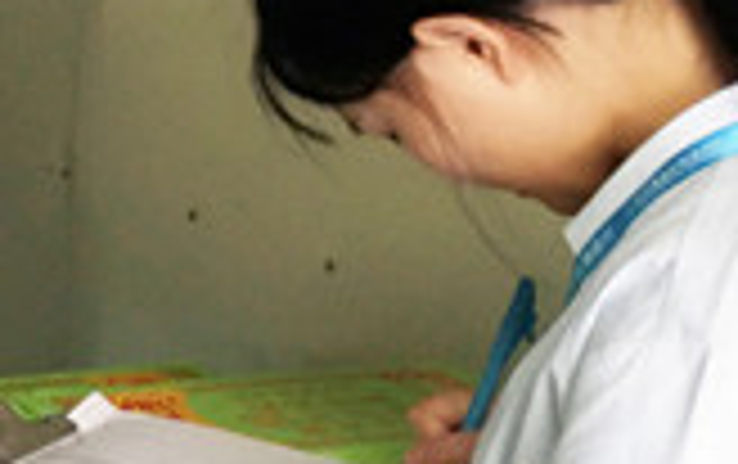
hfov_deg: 13.6
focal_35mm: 131
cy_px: 444
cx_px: -729
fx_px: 2638
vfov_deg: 10.0
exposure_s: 1/33
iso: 160
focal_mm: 4.15
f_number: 2.2
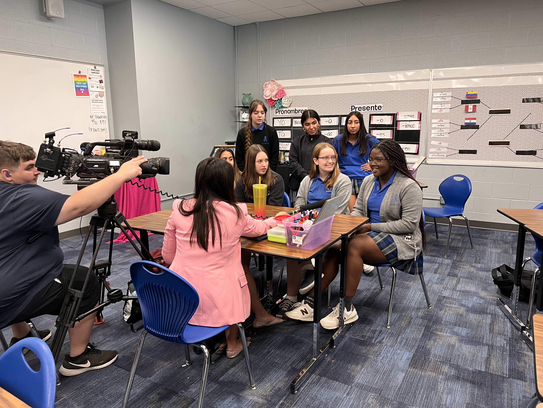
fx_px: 408
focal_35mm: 26
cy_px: 204
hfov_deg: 67.3
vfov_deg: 53.1
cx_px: 272
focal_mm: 5.7
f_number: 1.5
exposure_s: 1/60
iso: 100
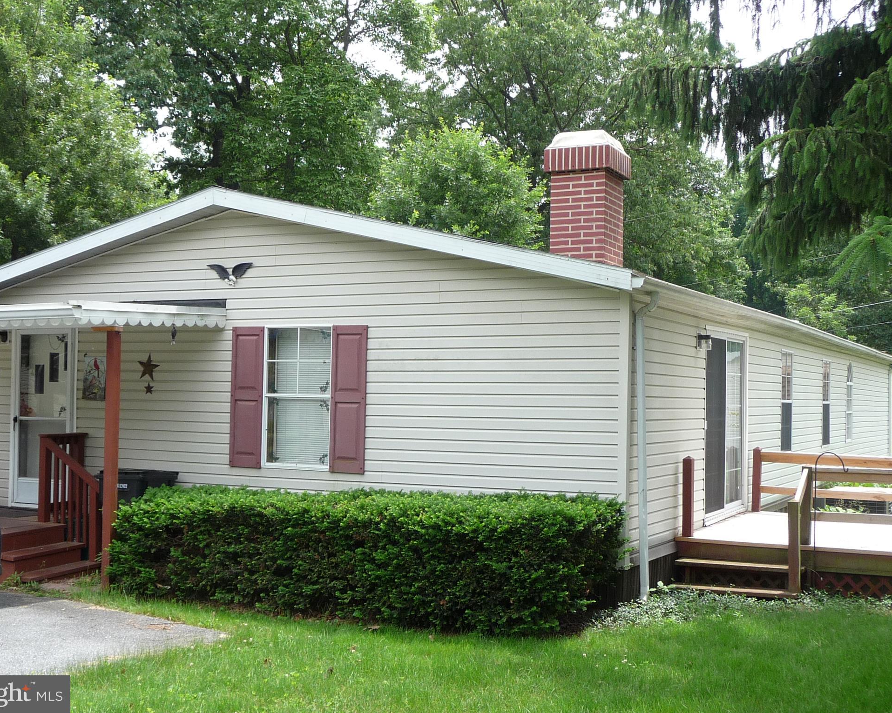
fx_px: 1267
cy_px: 356
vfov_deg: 31.5
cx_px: 431
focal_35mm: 48
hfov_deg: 38.8
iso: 100
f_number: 3.7
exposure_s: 1/320
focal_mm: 6
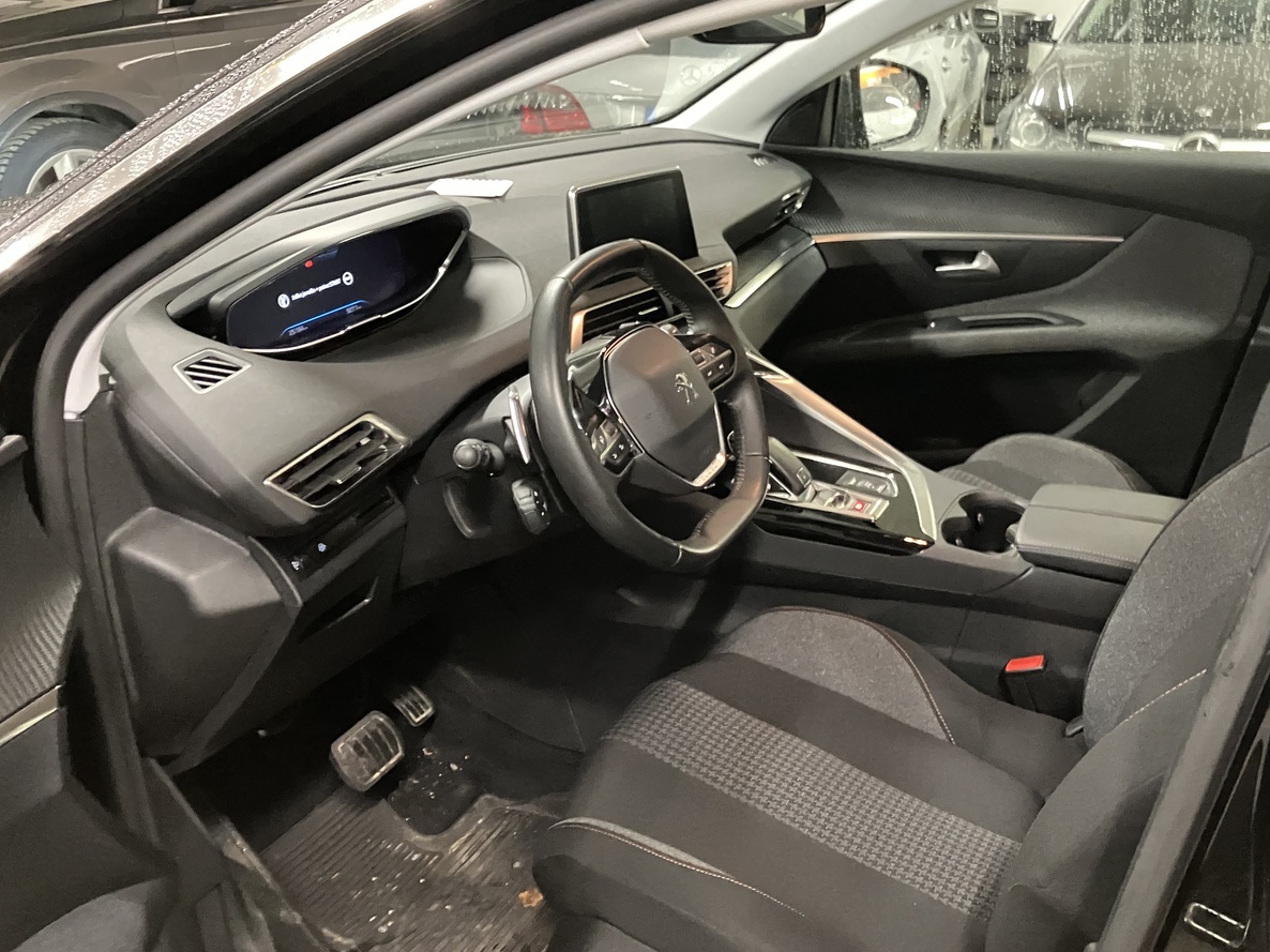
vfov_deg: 41.7
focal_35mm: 34
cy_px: 418
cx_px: 721
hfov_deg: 53.8
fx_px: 1247
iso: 500
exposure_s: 1/25
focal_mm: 3.99
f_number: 1.8
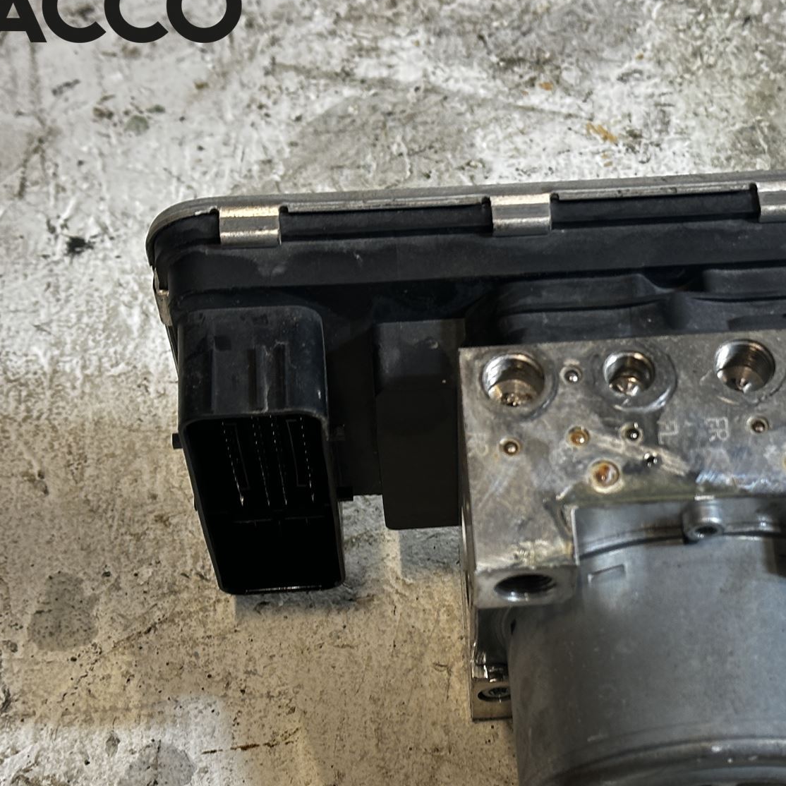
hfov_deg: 22.1
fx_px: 2004
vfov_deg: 22.1
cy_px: 509
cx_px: 531
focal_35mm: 78
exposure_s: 1/50
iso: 160
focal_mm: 6.86
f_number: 1.78
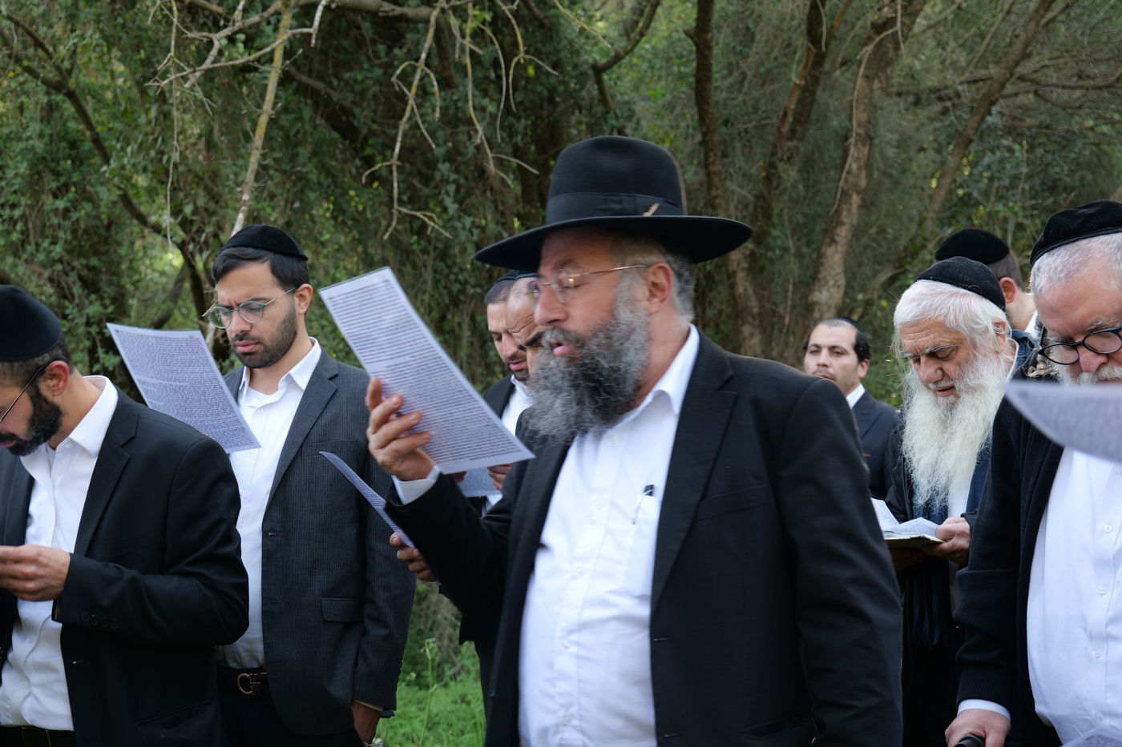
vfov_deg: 27.0
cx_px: 561
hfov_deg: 39.6
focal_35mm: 50
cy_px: 374
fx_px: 1558
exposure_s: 1/60
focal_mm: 50
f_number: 5.3
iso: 200
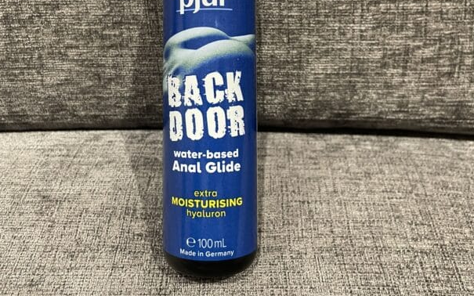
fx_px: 452
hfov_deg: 55.2
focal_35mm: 35
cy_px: 76
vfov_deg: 35.5
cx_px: 207
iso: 320
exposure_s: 1/50
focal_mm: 4.2
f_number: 1.6
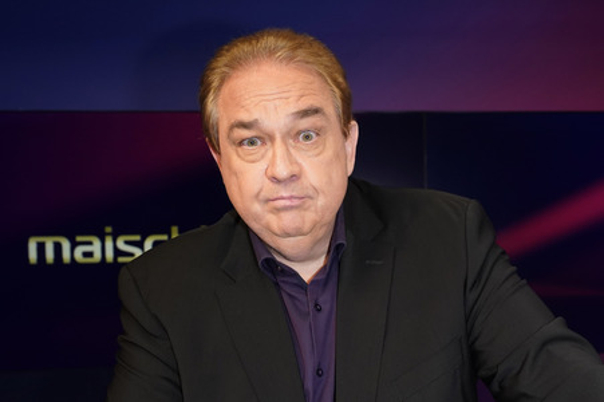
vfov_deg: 37.8
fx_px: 587
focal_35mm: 35
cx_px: 302
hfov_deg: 54.5
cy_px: 201
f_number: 5.6
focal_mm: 35
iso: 2000
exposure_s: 1/160
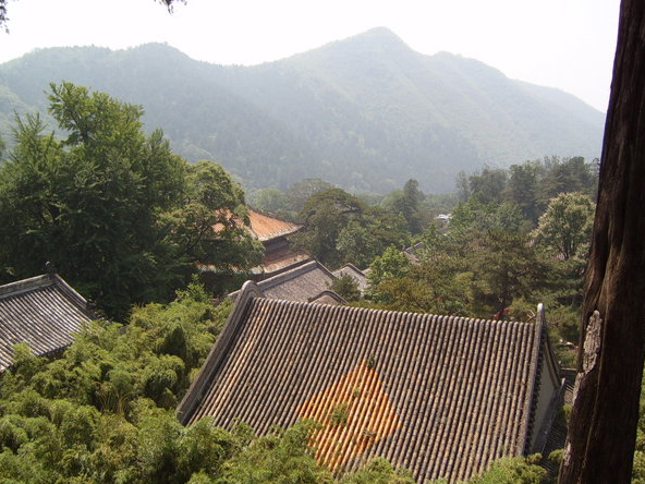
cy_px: 226
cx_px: 304
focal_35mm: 40
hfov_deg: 46.8
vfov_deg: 35.9
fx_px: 745
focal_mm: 6.2
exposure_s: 1/180
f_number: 6
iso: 63
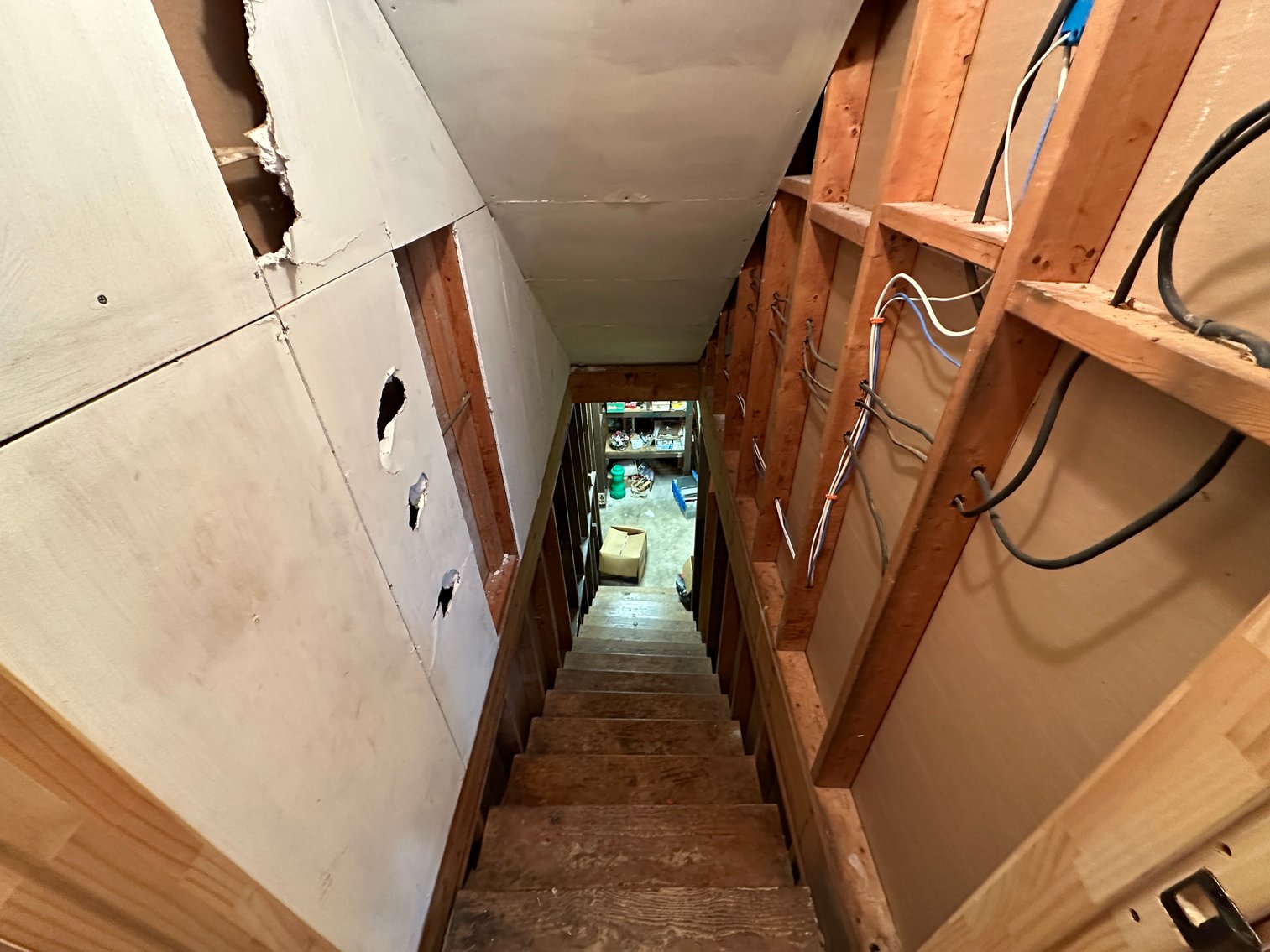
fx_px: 514
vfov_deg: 85.7
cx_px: 635
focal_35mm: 14
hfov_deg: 102.1
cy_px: 476
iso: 640
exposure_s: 1/60
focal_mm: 2.22
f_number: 2.2
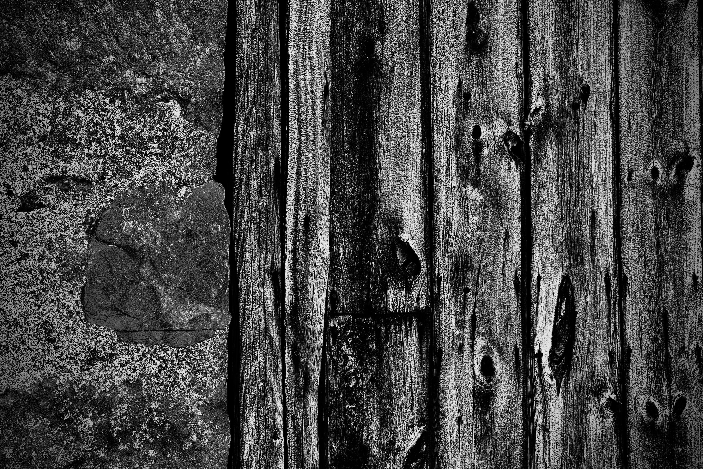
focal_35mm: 81
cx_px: 355
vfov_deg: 16.9
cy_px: 228
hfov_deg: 25.1
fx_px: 1582
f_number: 2.8
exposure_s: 1/645
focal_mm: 9
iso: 25
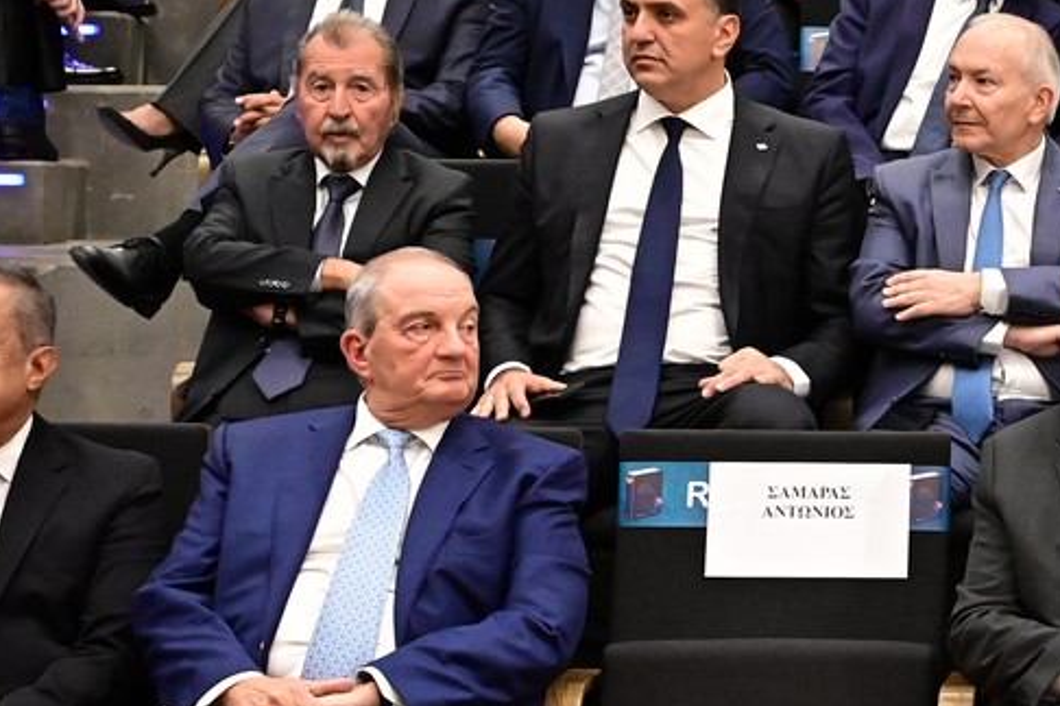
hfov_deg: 22.1
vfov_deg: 16.0
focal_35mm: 85
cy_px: 502
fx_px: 2510
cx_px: 1265
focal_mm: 34.5
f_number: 5
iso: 2500
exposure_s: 1/125
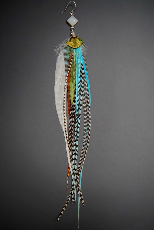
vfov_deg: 41.1
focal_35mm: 48
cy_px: 115
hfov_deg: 28.1
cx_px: 77
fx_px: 308
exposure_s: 1/640
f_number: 2.8
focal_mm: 48
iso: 4000
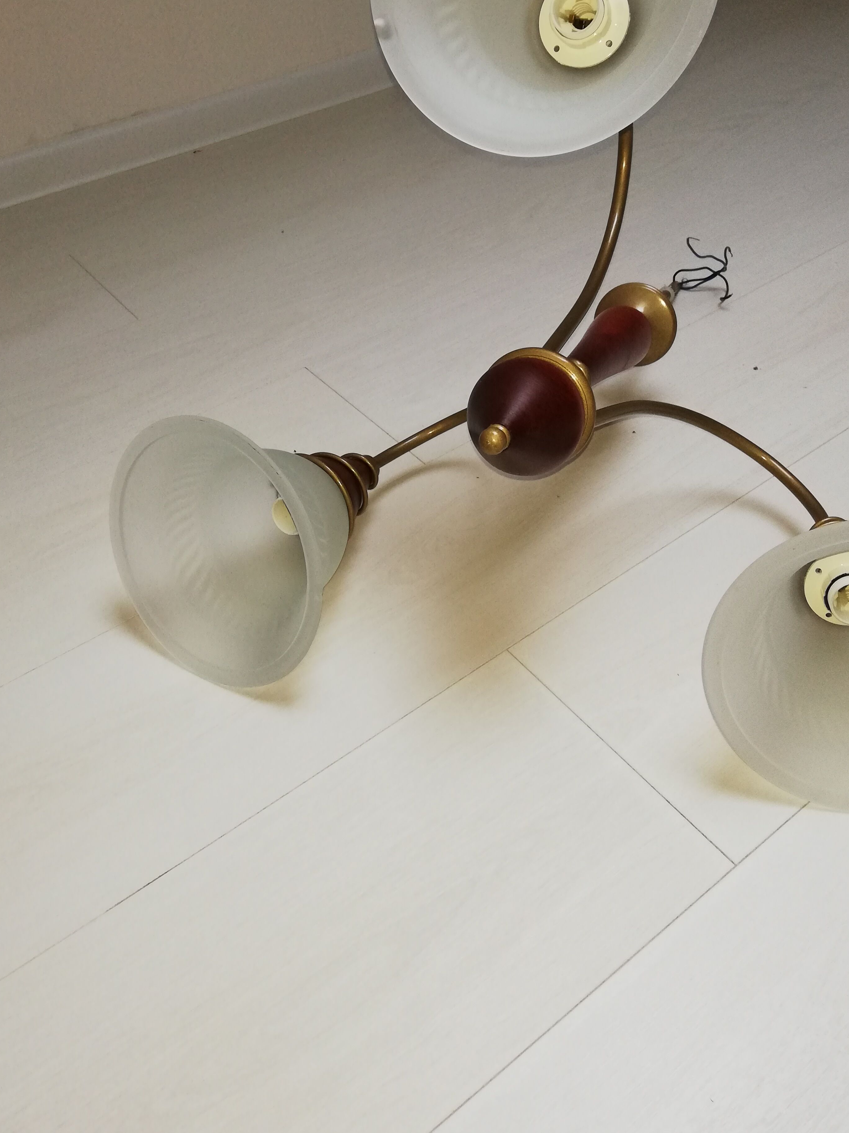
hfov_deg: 41.6
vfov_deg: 53.5
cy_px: 446
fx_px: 1112
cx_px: 506
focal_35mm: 34
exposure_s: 1/60
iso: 200
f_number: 2.2
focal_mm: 3.81
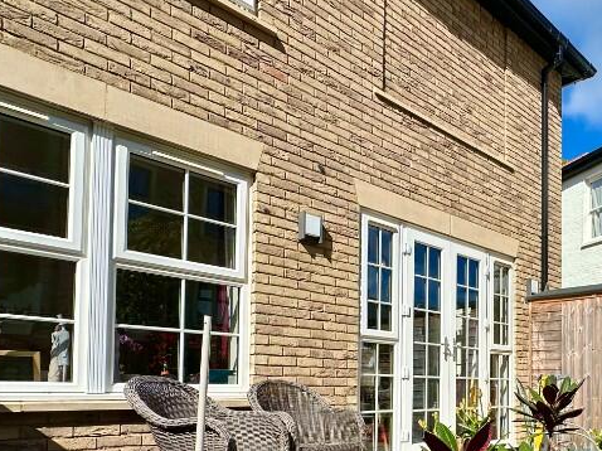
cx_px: 511
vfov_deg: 44.0
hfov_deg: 54.3
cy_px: 374
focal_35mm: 30
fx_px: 521
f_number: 2.2
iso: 50
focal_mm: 2.22
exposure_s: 1/2681
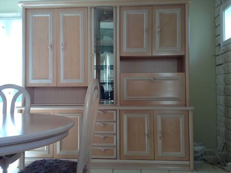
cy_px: 86
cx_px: 116
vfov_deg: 42.9
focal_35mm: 33
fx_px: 220
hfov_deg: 55.4
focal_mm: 3.3
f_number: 2.4
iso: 32
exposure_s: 1/60
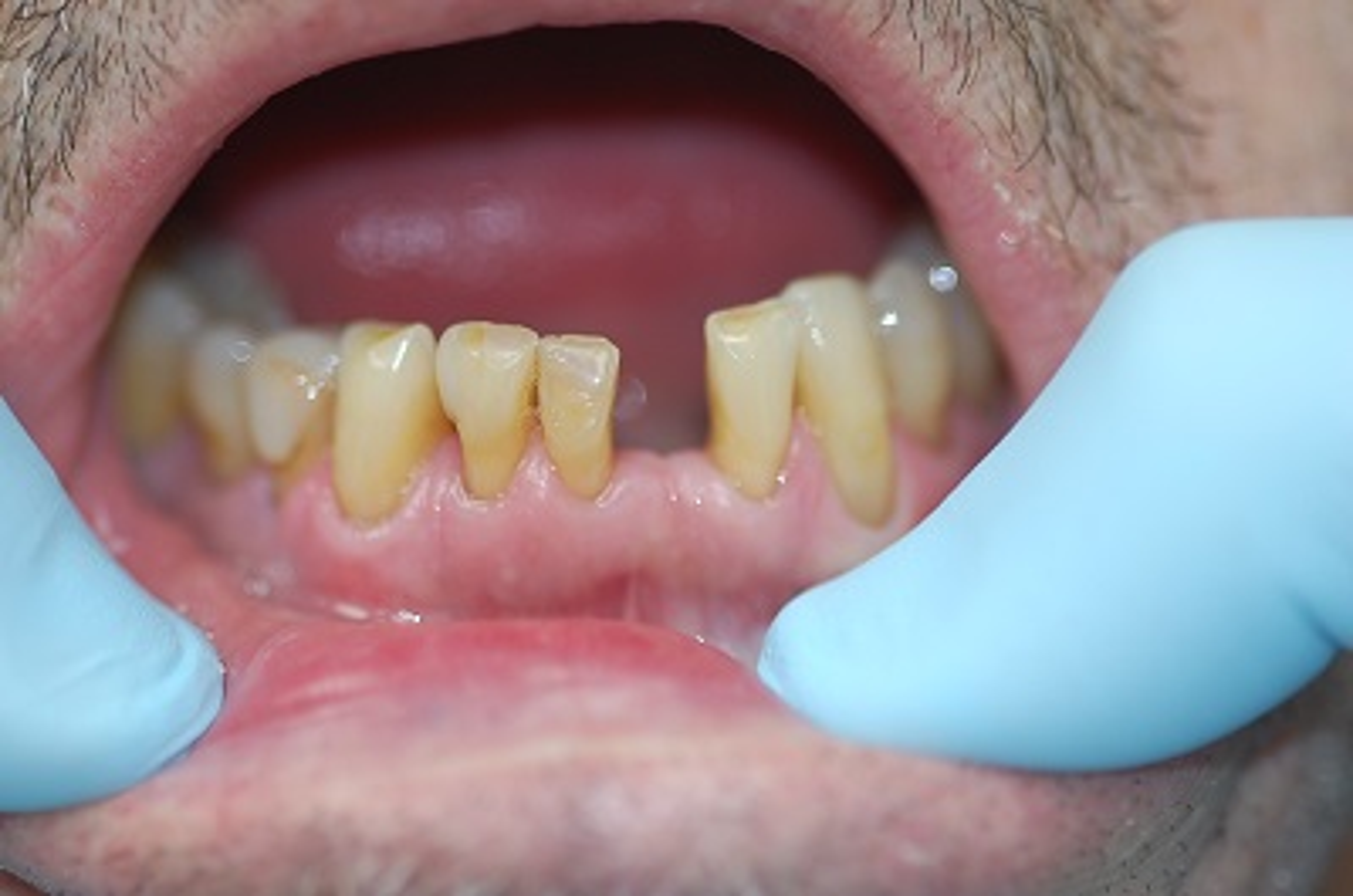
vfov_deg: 8.7
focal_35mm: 158
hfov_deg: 13.1
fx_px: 5908
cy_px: 448
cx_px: 676
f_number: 2.8
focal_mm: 105
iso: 200
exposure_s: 1/60
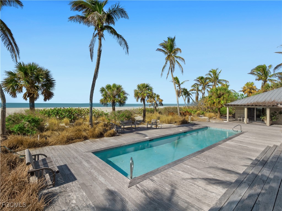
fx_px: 130
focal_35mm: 16
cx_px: 141
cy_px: 106
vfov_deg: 78.1
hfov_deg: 94.5
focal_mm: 8
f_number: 7.1
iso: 200
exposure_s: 1/1000
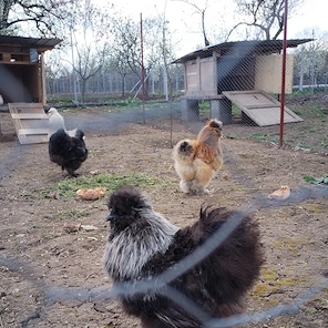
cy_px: 214
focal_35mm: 43
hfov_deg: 39.2
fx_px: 461
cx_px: 163
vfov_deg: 38.8
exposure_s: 1/174
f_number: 1.8
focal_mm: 4.75
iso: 100
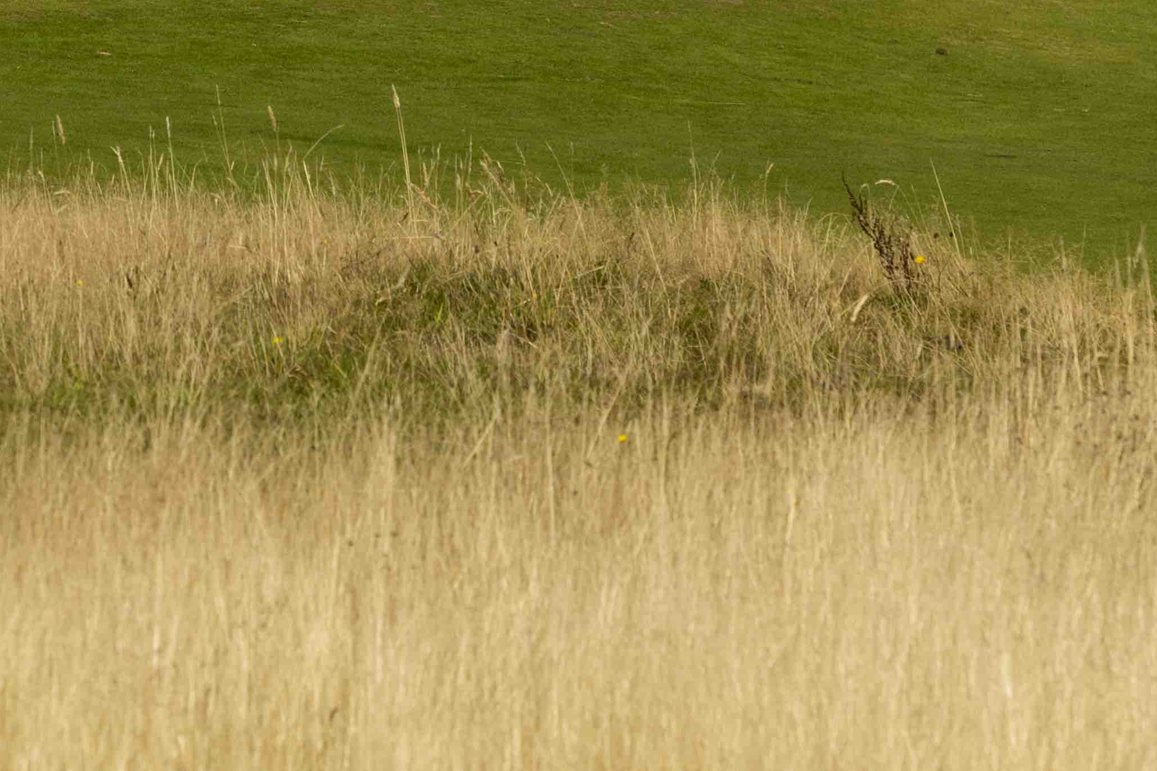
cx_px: -353
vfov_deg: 2.5
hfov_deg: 3.8
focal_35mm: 544
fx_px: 17482
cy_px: -487
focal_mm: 135
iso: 64
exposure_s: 1/250
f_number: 7.1
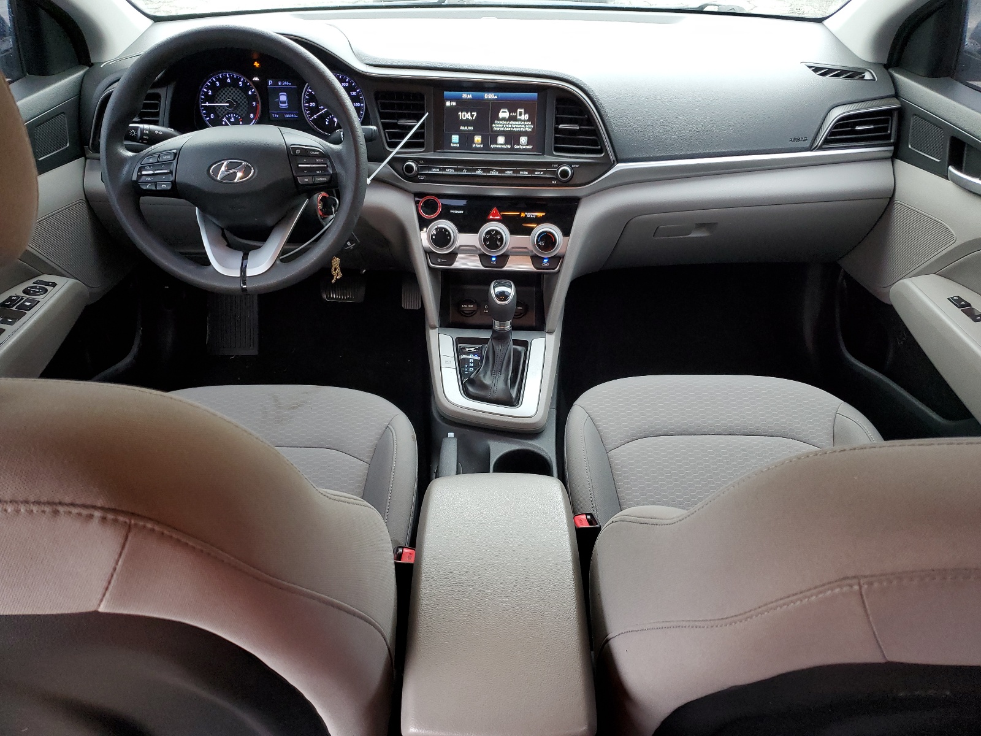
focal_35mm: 26
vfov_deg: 53.1
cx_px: 490
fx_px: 737
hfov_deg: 67.3
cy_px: 368
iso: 118
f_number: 1.5
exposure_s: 1/60.2
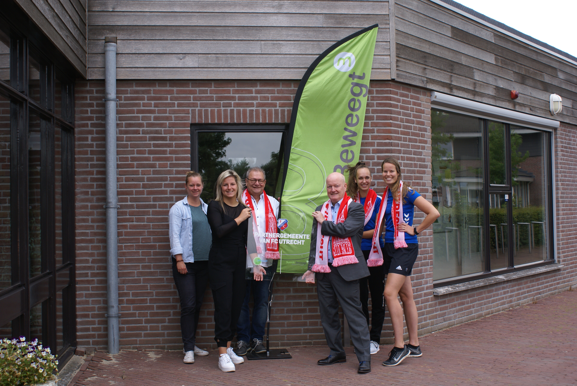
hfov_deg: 43.6
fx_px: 722
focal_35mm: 45
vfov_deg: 29.9
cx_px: 288
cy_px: 193
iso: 125
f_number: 5
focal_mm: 30
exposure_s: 1/125
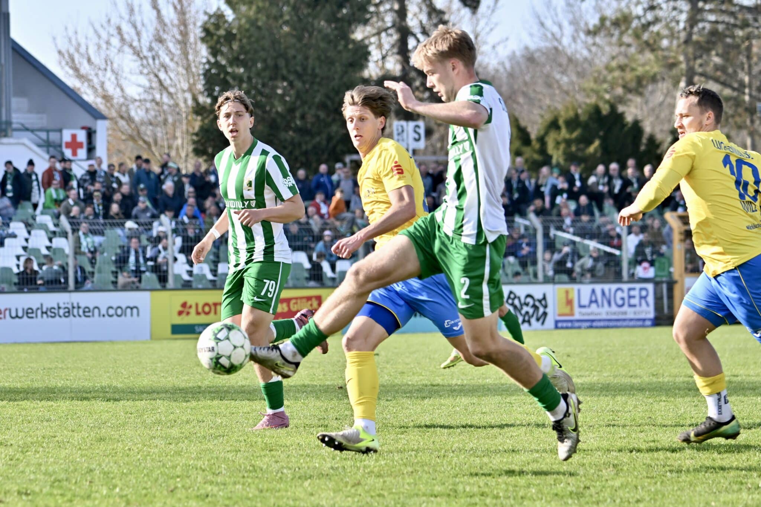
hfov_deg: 13.7
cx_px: 380
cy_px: 254
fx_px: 3170
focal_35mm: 150
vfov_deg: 9.1
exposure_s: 1/1250
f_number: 5.6
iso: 450
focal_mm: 150
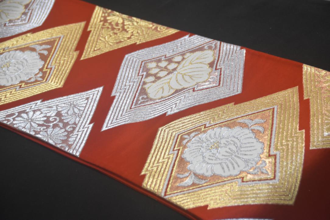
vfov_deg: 14.7
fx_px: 853
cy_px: 110
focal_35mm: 93
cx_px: 165
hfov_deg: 21.9
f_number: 5
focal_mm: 62
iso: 1100
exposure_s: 1/60
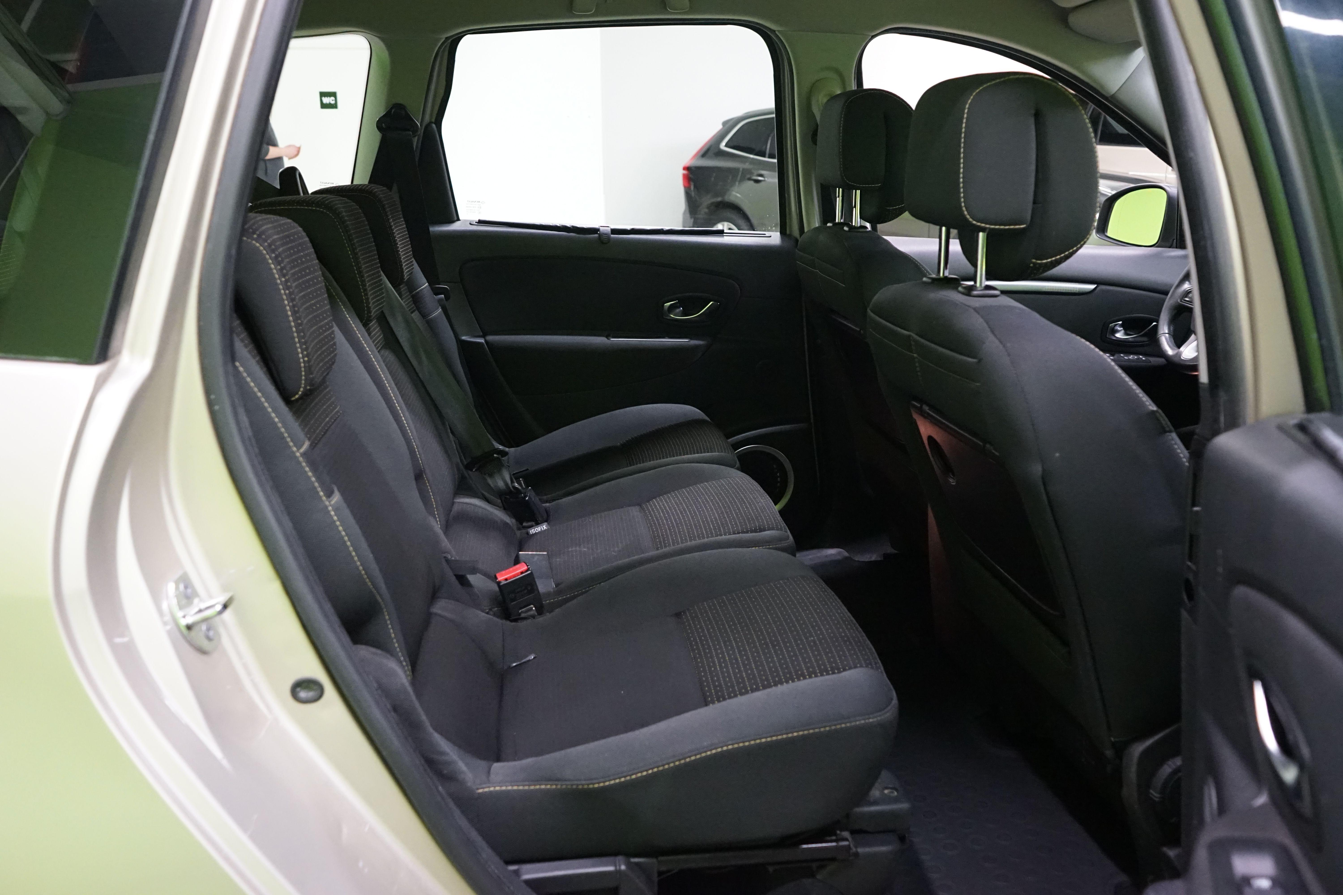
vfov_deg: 46.4
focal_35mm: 28
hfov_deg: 65.5
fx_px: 1044
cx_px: 672
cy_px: 448
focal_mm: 28
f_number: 5
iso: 5000
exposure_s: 1/60
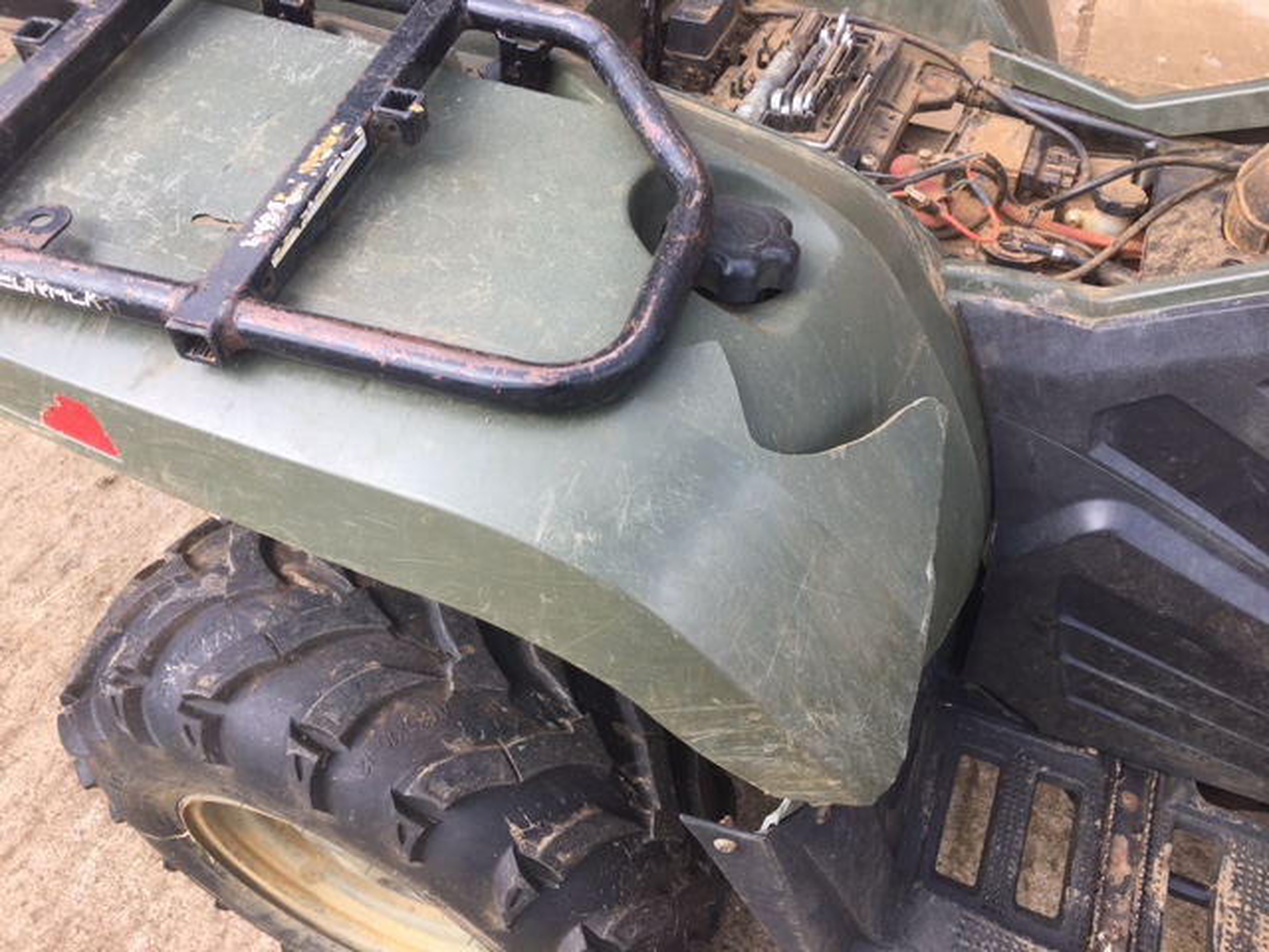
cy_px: 476
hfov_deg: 61.7
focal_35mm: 29
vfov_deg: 48.2
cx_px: 634
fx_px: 1063
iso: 25
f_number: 2.2
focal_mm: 4.15
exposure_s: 1/215
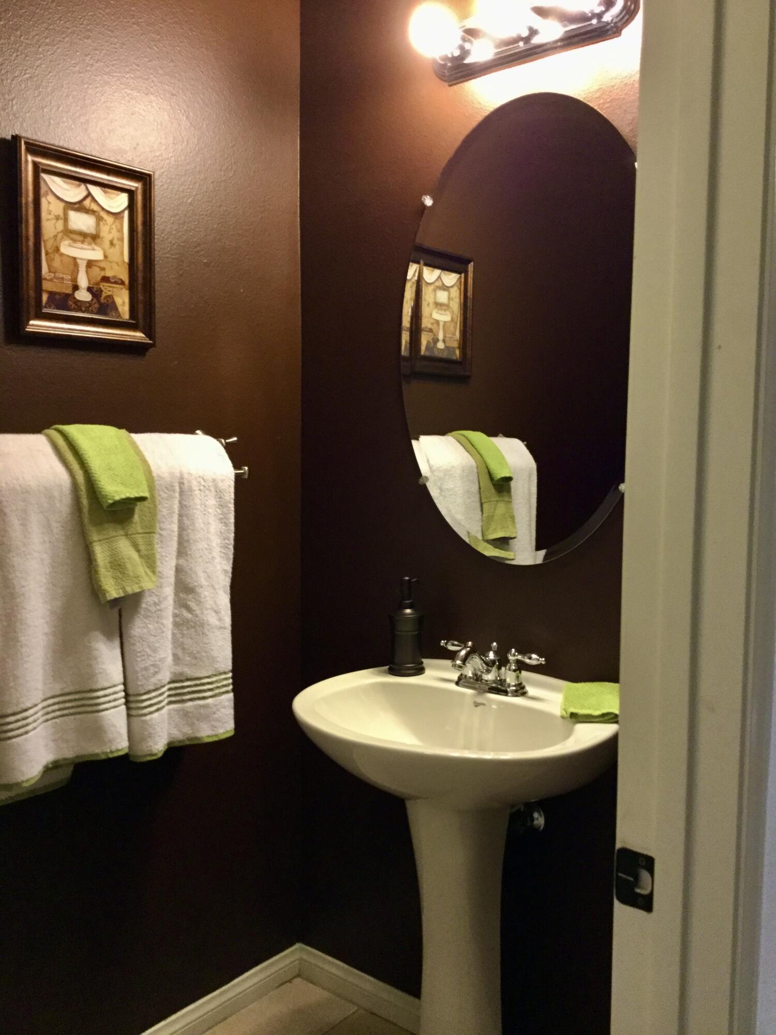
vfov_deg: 58.4
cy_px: 518
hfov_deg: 45.4
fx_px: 927
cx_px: 388
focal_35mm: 31
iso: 200
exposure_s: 1/24
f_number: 2.4
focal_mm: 3.3
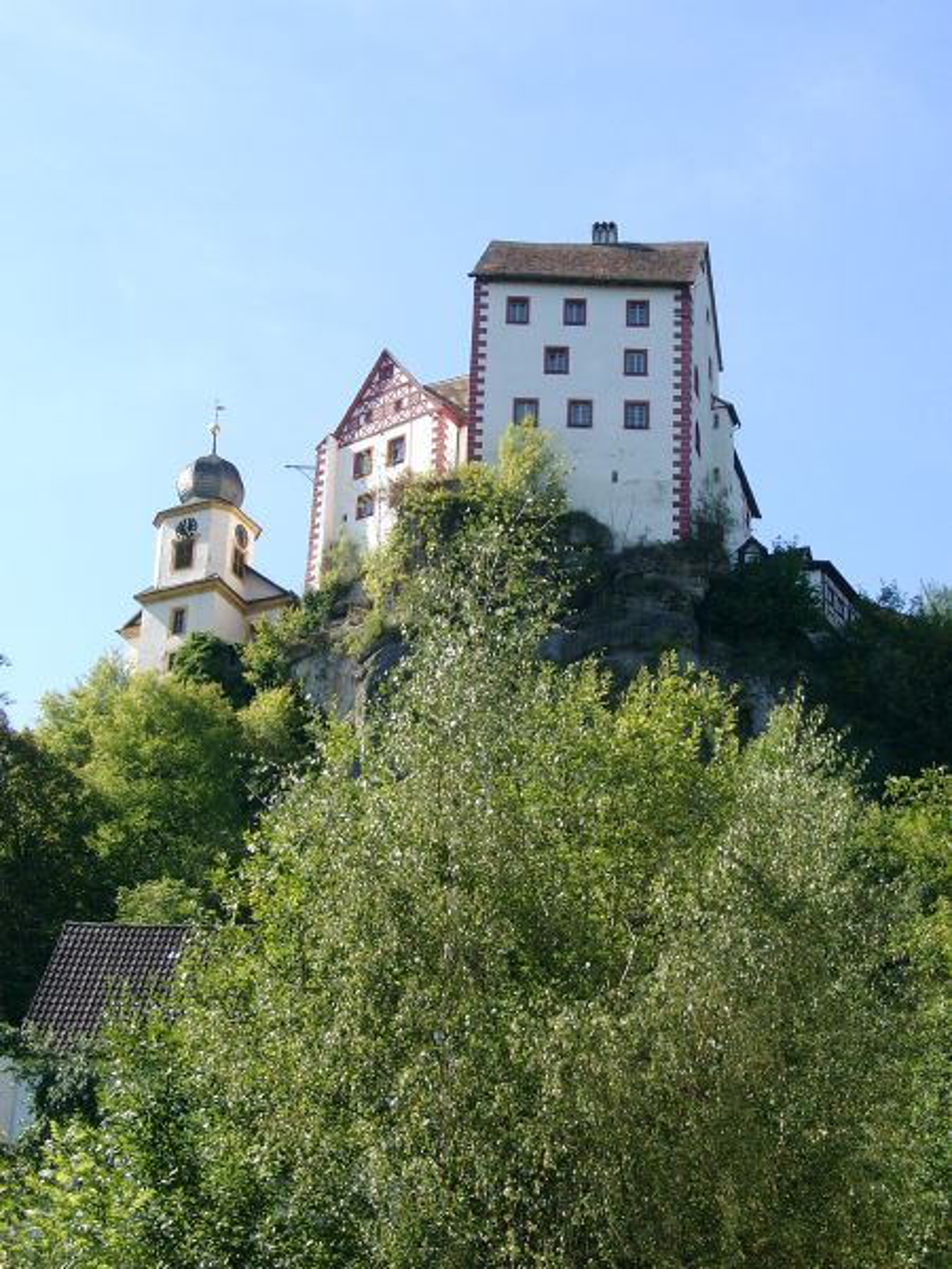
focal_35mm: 78
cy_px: 634
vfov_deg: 25.0
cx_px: 476
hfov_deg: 18.9
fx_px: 2860
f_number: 4
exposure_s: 1/301
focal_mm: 16.05
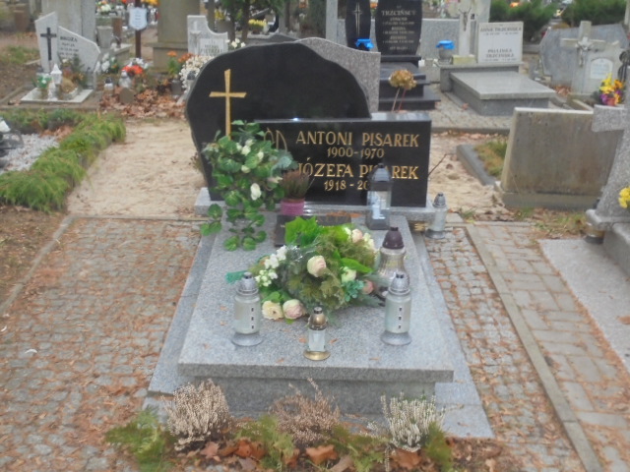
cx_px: 315
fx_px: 783
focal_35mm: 43
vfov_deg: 33.6
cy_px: 236
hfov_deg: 43.9
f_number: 4.5
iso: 320
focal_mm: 7.8
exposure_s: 1/30
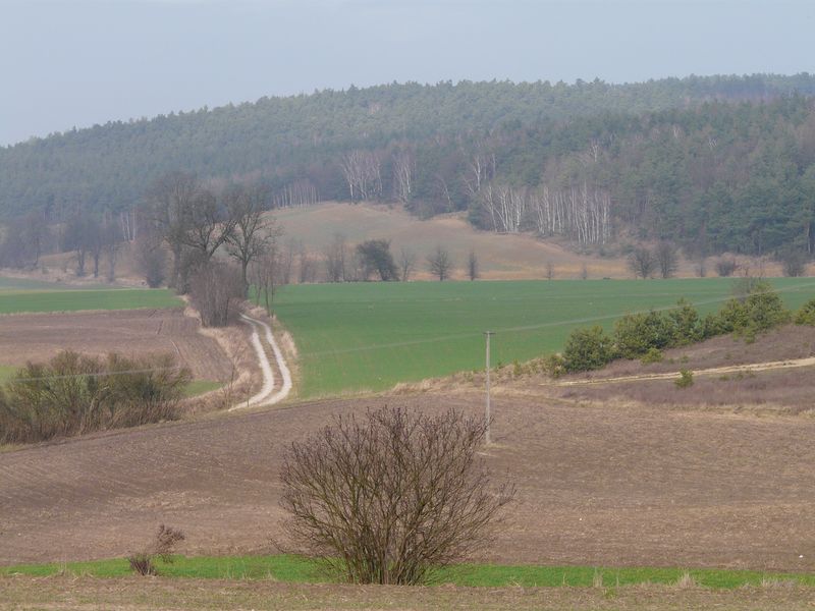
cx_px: 408
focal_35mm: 141
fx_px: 3320
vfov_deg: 10.5
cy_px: 306
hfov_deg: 14.0
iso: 100
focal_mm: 23.1
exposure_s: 1/250
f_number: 5.6
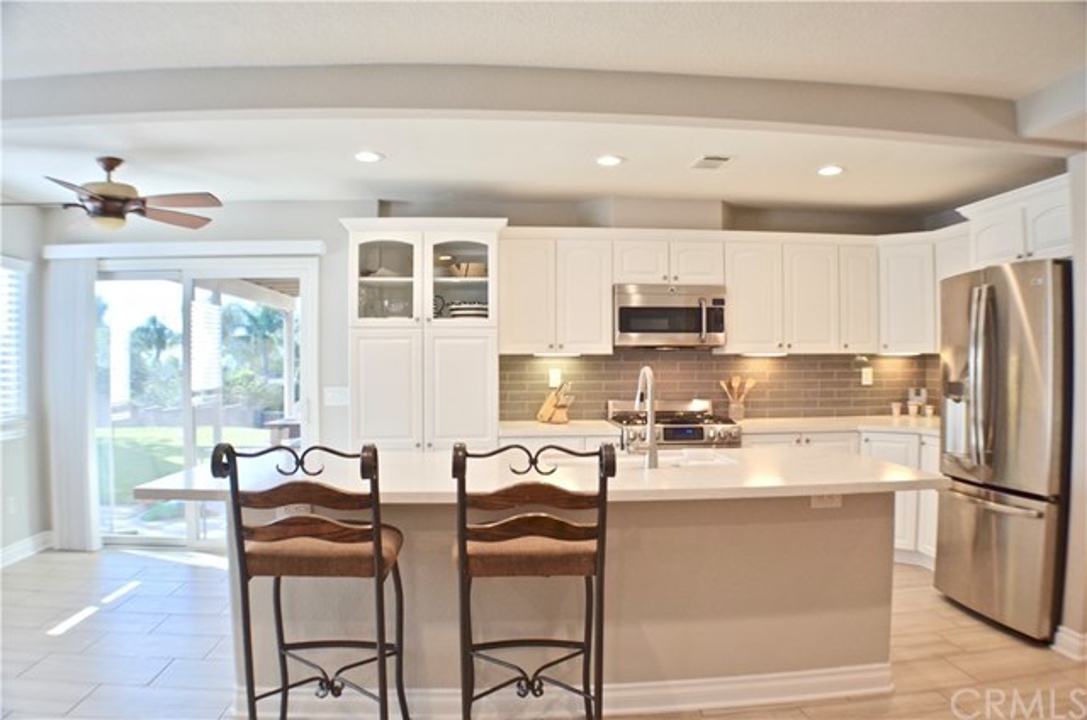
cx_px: 544
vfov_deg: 43.4
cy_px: 360
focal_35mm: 30
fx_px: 904
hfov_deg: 62.0
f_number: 3.8
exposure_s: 1/125
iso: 360
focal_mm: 20
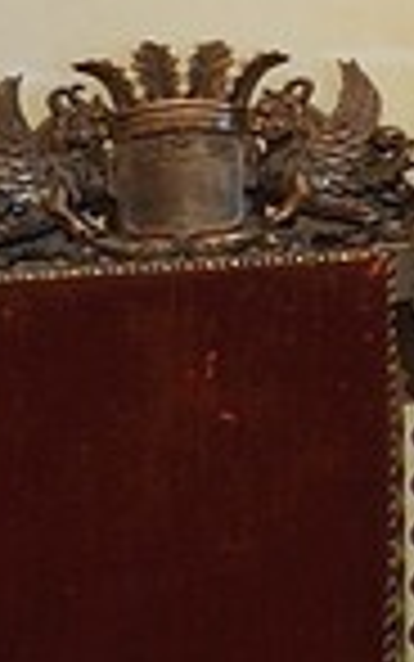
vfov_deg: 9.2
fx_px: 4004
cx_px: 3033
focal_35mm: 222
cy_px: -356
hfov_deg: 4.0
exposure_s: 1
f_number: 11
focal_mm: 20
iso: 200
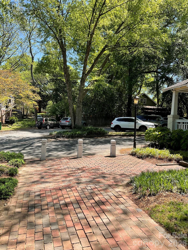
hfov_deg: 48.2
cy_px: 125
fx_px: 210
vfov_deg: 61.7
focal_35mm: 29
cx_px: 94
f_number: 1.8
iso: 16
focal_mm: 3
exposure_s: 1/568
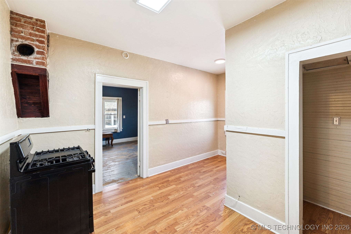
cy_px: 117
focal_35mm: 14
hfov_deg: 104.3
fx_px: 136
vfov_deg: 81.2
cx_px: 176
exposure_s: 1/200
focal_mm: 14
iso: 400
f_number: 2.8
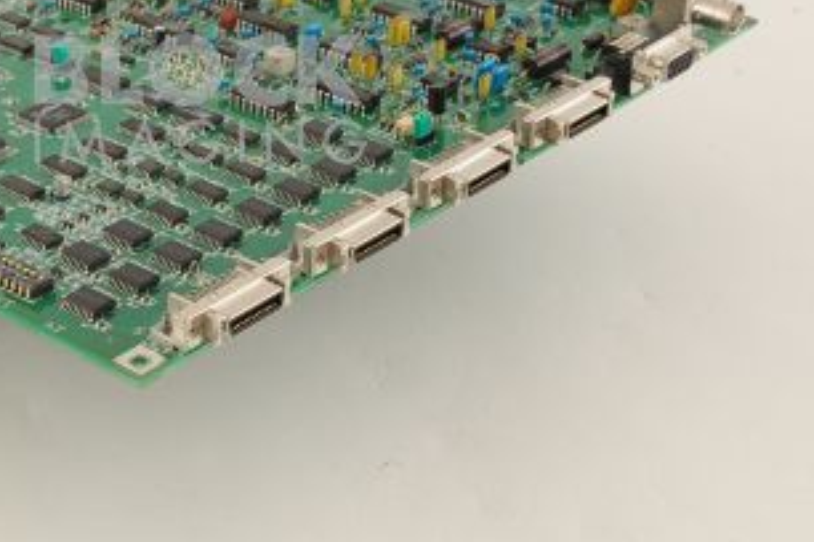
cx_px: 101
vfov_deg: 13.9
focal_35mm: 98
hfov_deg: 20.4
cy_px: 100
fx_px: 2216
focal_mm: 50
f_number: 13
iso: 1600
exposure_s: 1/125
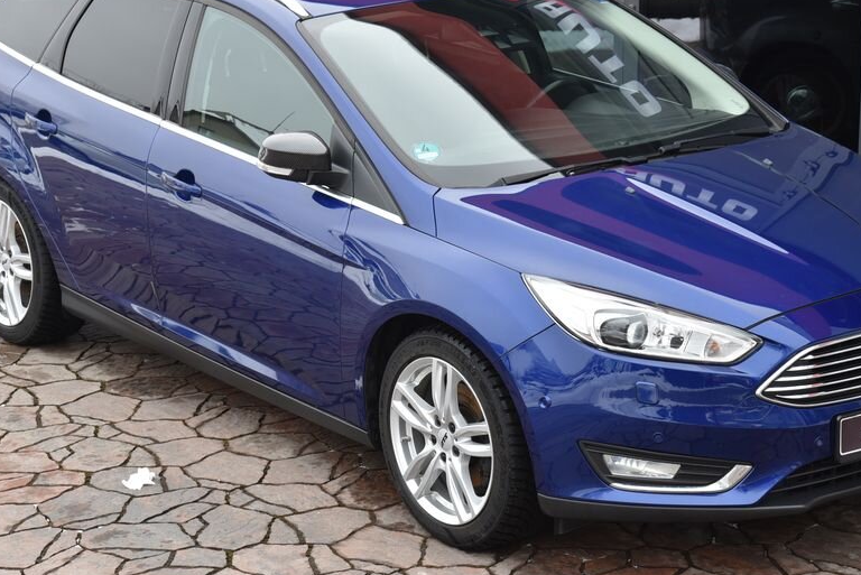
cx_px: 473
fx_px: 2106
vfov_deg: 15.5
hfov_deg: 23.1
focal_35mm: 88
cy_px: 252
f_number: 7.1
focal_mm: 66
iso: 500
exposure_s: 1/200
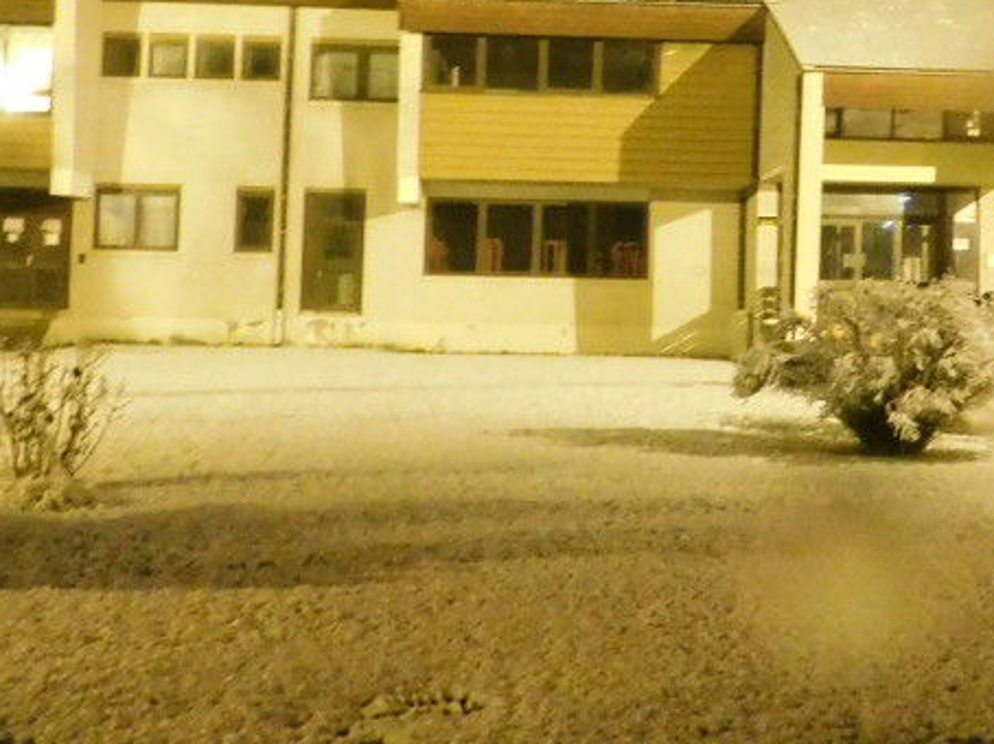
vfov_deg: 19.7
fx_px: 2095
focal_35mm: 73
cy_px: 33
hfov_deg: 26.3
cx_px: 747
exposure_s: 1/2.5
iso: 800
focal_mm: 4
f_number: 3
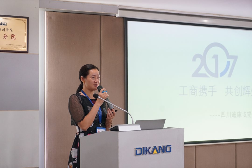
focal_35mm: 70
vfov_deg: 19.5
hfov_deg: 28.8
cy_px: 84
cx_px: 126
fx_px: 490
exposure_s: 1/160
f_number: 4
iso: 2000
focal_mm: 70
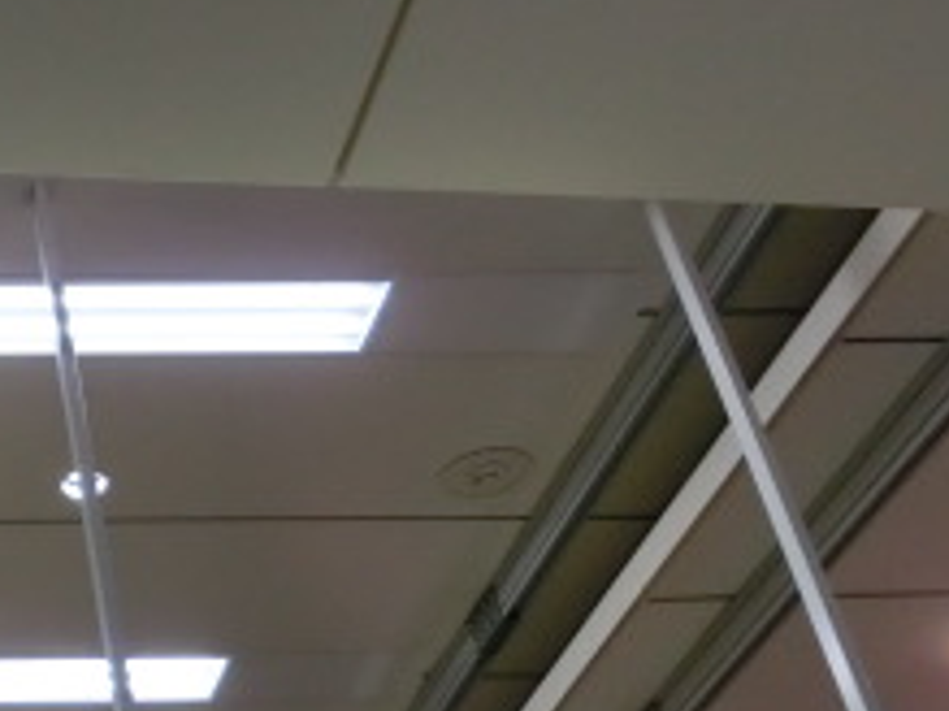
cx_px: -334
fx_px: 2000
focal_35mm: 73
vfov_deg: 20.1
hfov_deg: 23.2
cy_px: 312
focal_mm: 4.5
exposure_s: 1/125
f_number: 3.5
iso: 200
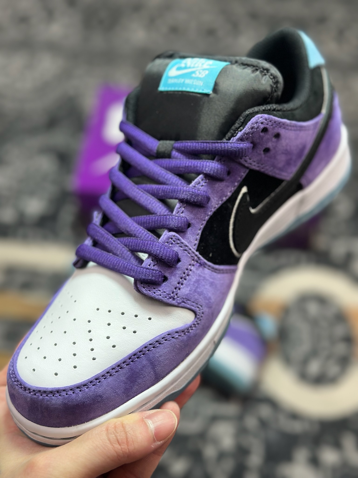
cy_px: 239
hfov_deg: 30.3
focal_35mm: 48
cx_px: 179
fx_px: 662
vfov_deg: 39.7
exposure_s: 1/417
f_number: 1.78
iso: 80
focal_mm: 6.86
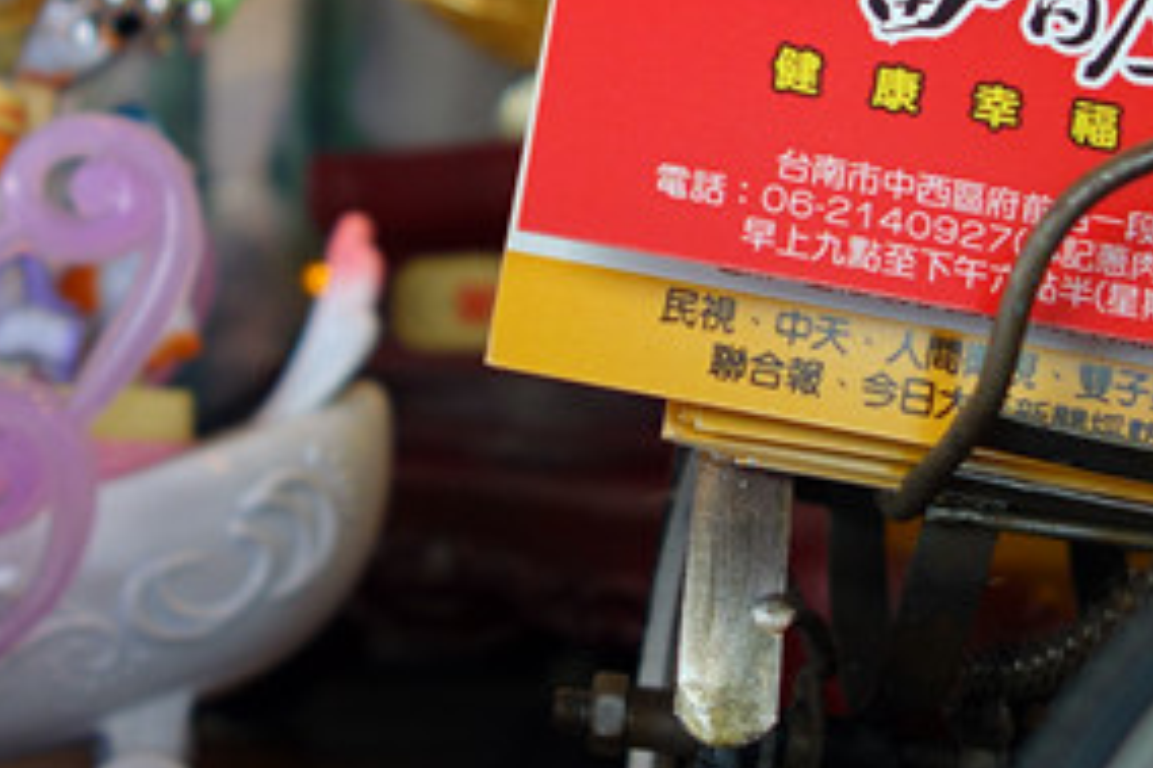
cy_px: 230
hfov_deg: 25.7
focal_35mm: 79
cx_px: 572
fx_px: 2529
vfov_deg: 17.2
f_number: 2
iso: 125
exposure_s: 1/100
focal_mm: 10.4
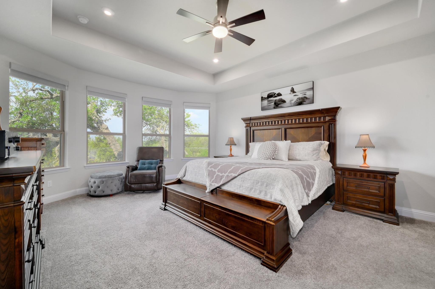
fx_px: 169
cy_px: 144
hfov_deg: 104.3
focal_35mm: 14
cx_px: 218
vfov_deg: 81.1
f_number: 9
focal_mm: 14
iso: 1000
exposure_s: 1/6
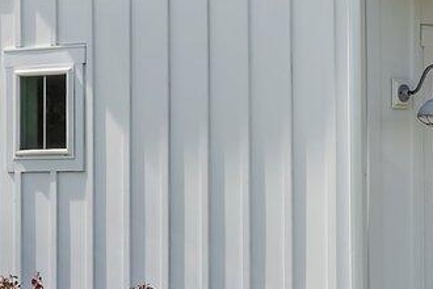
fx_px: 2237
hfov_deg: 10.9
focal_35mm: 186
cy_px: -328
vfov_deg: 7.1
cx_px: 499
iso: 64
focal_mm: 30
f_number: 4.5
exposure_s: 1/640
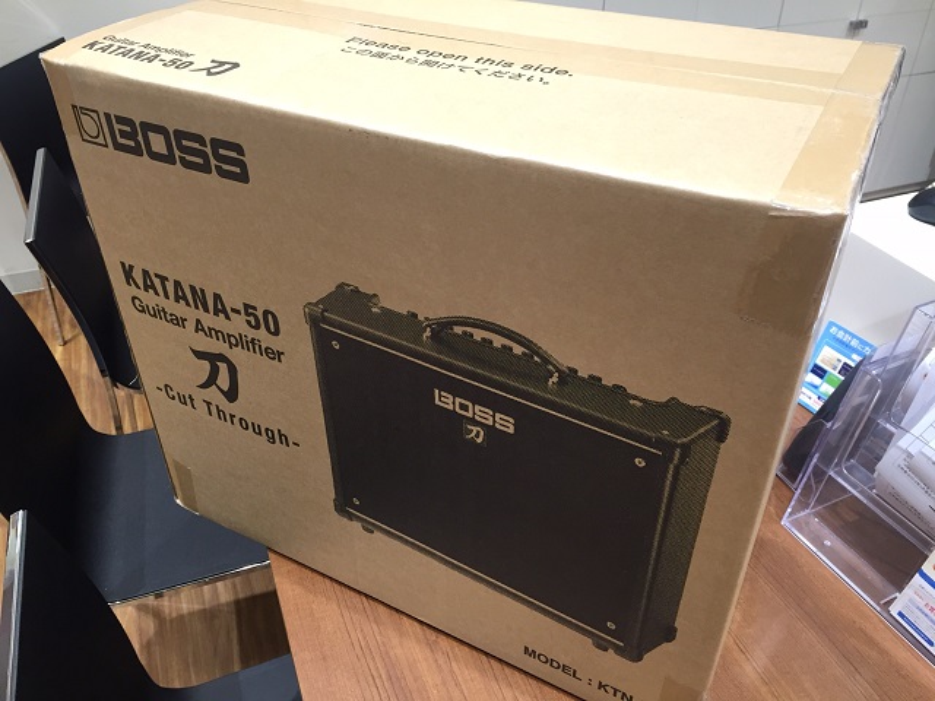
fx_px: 783
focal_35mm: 29
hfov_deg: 61.7
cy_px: 350
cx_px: 468
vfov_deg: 48.2
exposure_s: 1/30
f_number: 2.2
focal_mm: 4.15
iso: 50
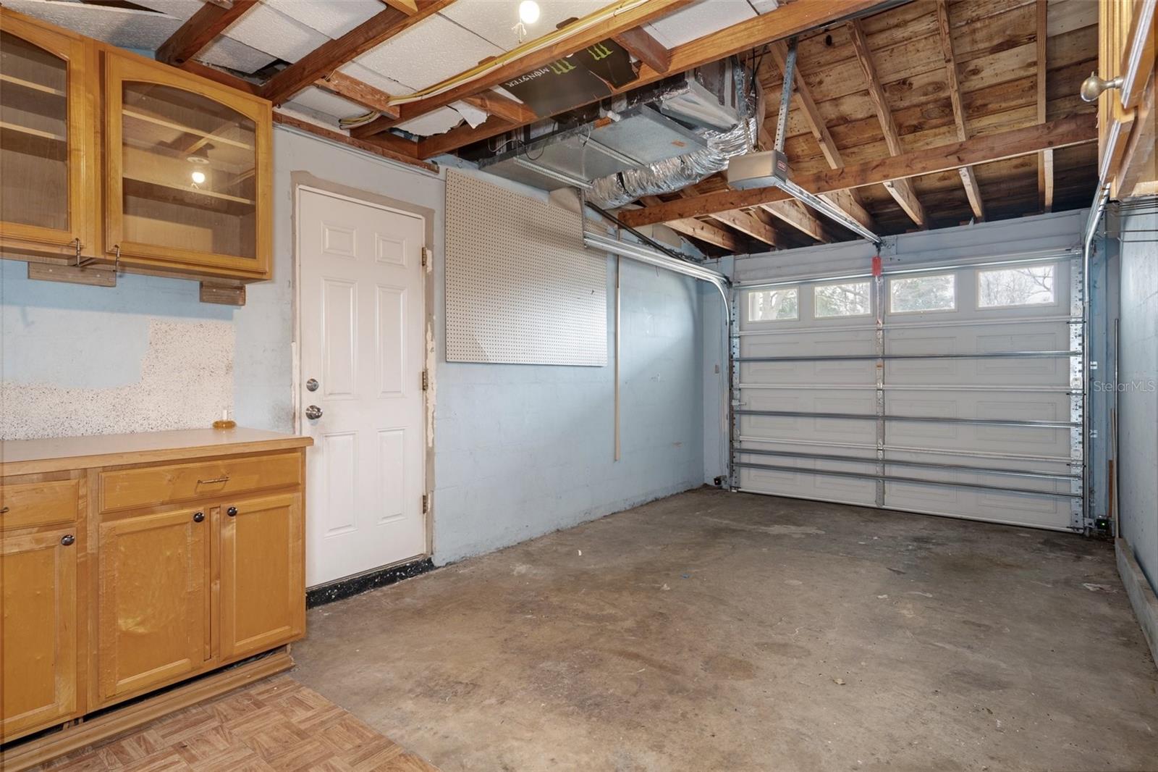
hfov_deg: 90.0
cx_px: 579
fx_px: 579
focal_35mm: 18
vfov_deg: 67.4
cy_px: 386
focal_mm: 18
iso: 320
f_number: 8
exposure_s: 1/6
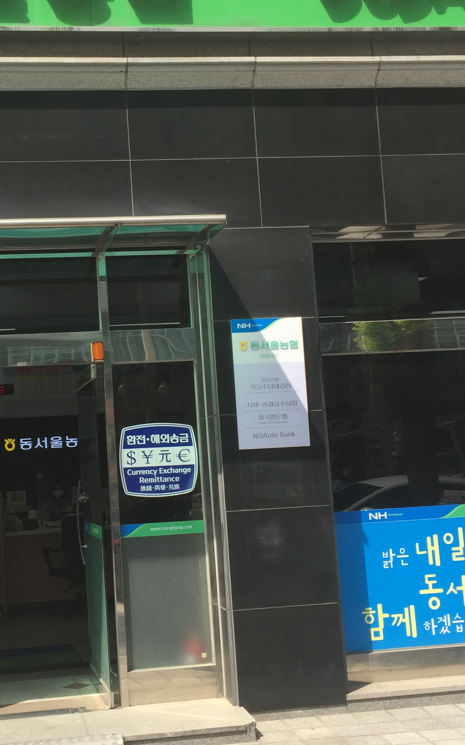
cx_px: 134
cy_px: 344
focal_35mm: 50
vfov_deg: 40.3
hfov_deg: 25.6
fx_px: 1014
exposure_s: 1/964
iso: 32
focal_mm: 4.15
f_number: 2.2
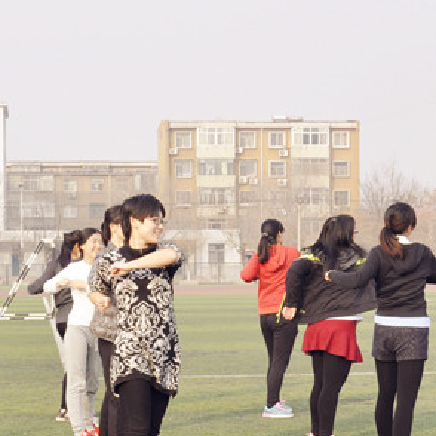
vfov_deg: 16.9
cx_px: 151
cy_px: 265
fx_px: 1468
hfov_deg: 16.9
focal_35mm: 103
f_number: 10
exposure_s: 1/400
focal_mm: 28
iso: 500
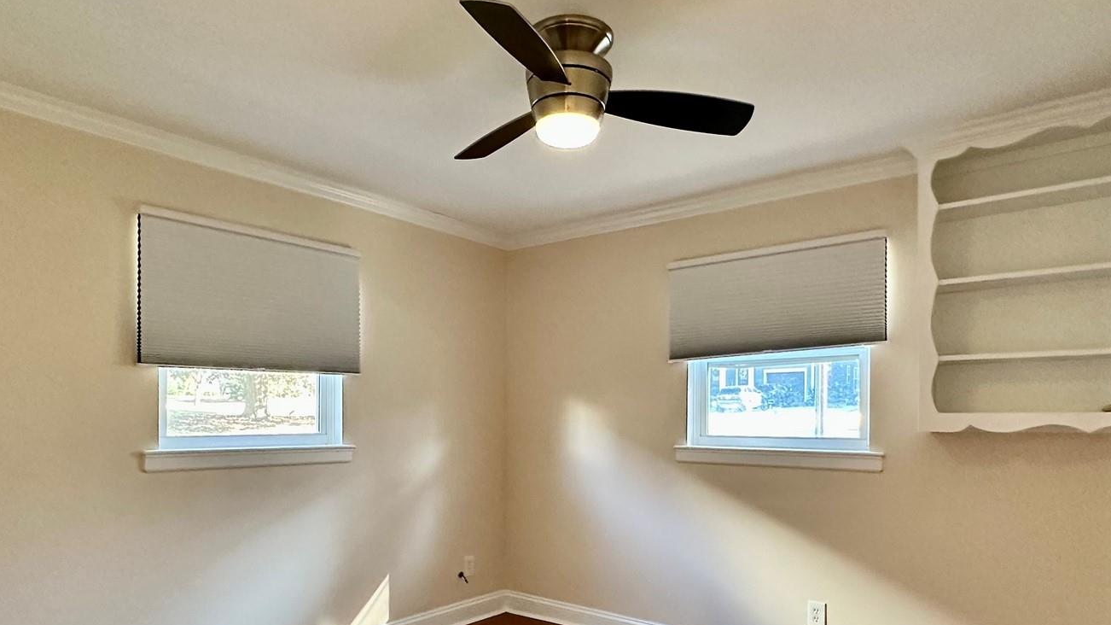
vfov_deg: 46.9
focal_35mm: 24
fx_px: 707
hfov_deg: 76.3
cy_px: 419
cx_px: 530
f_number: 2.2
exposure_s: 1/60
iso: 400
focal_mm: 2.22
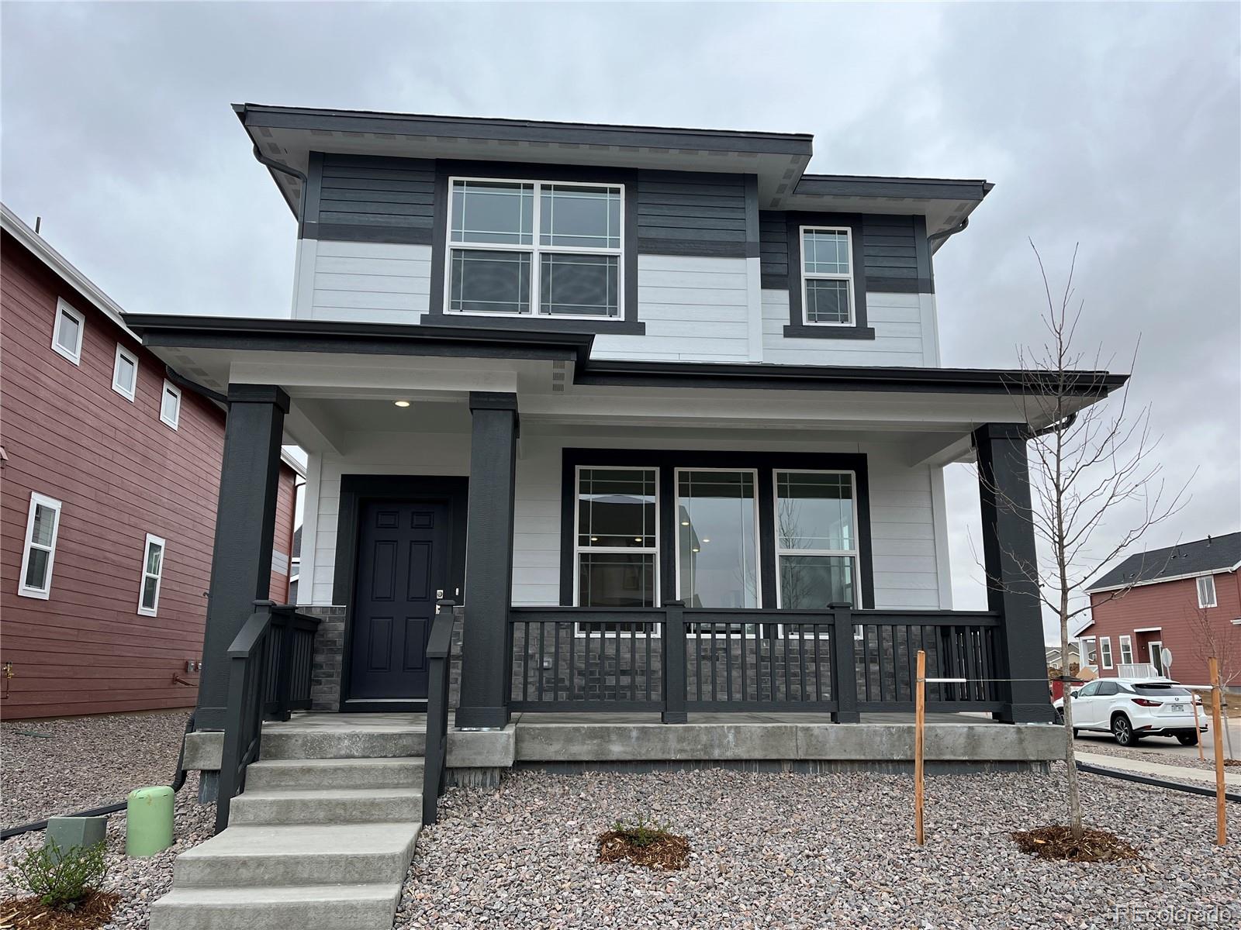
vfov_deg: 53.1
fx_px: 932
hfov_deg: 67.3
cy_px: 465
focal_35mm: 26
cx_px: 620
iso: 50
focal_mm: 5.1
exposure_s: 1/1355
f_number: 1.6
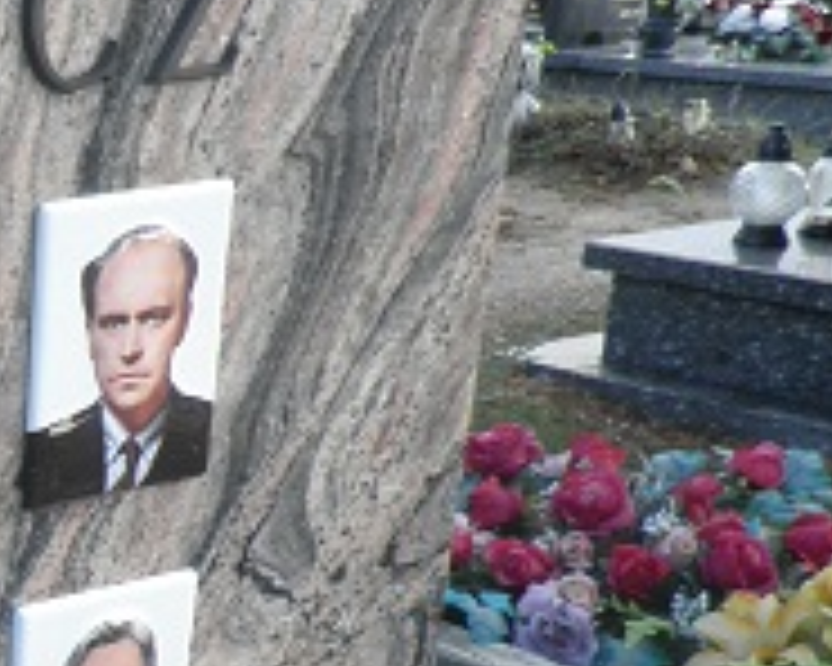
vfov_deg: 18.7
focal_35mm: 81
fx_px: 1995
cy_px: 576
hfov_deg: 20.4
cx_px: -400
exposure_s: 1/60
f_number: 3.3
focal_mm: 4.3
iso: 64
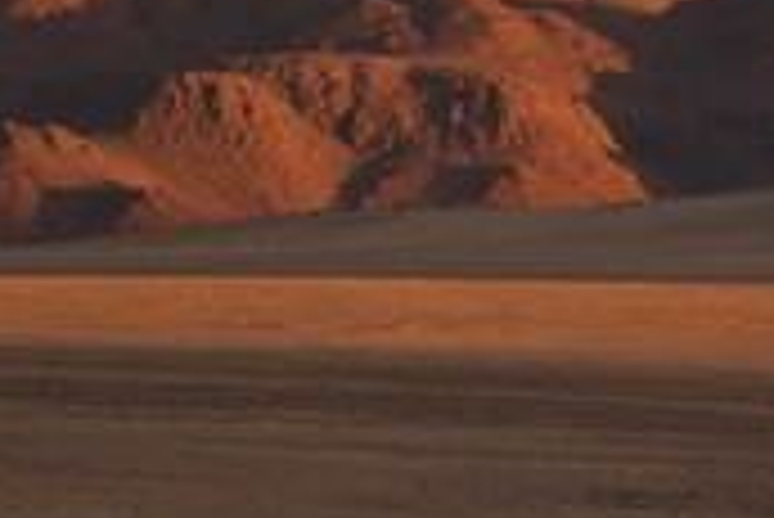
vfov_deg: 2.8
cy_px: -90
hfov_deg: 4.2
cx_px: 688
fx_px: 10479
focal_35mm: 487
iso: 400
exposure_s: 1/160
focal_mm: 200
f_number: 7.1
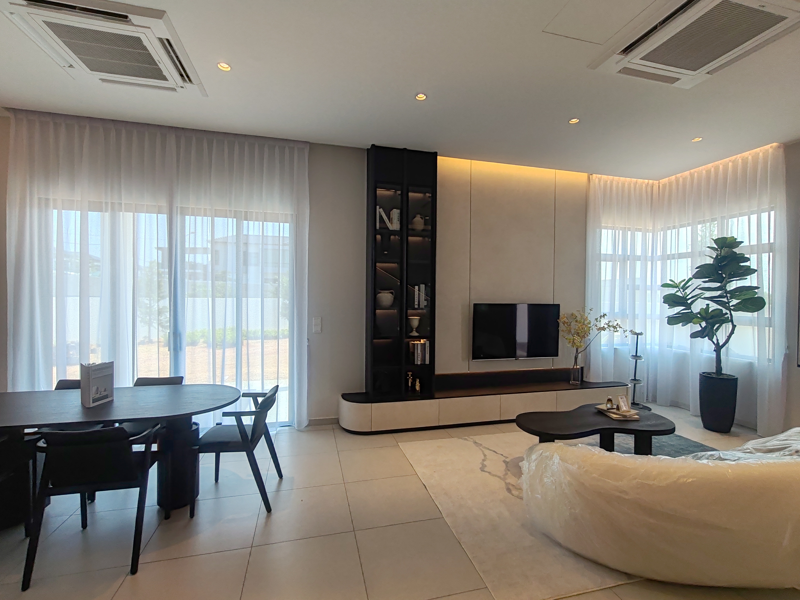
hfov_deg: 94.5
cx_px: 400
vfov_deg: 78.1
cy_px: 300
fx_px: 370
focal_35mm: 16
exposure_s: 1/310
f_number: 2.2
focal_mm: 1.96
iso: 50
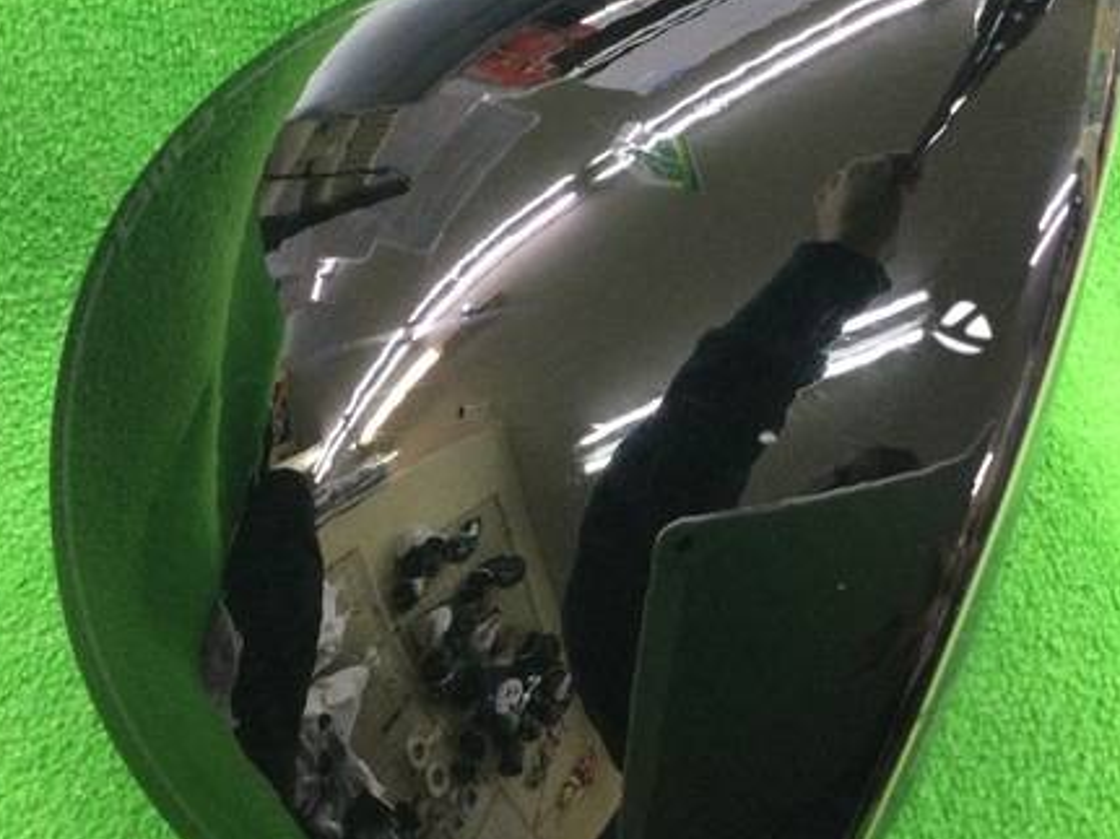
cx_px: 543
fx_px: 1488
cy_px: 423
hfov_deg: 41.2
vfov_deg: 31.5
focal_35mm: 46
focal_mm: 3.3
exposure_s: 1/20
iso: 200
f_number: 2.4
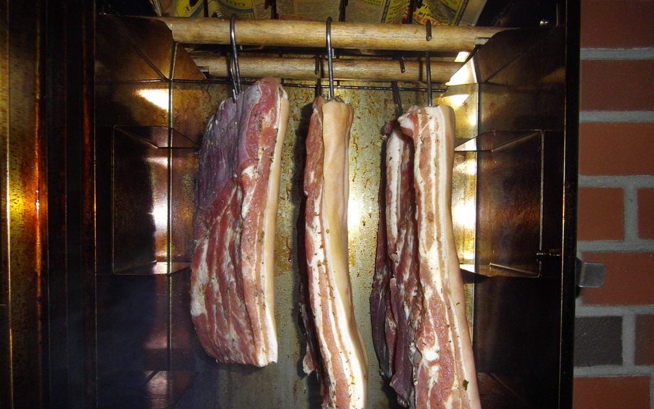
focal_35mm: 29
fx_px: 517
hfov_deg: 64.6
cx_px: 326
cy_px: 243
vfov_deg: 43.0
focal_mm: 4.9
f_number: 3.2
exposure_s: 1/50
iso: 100
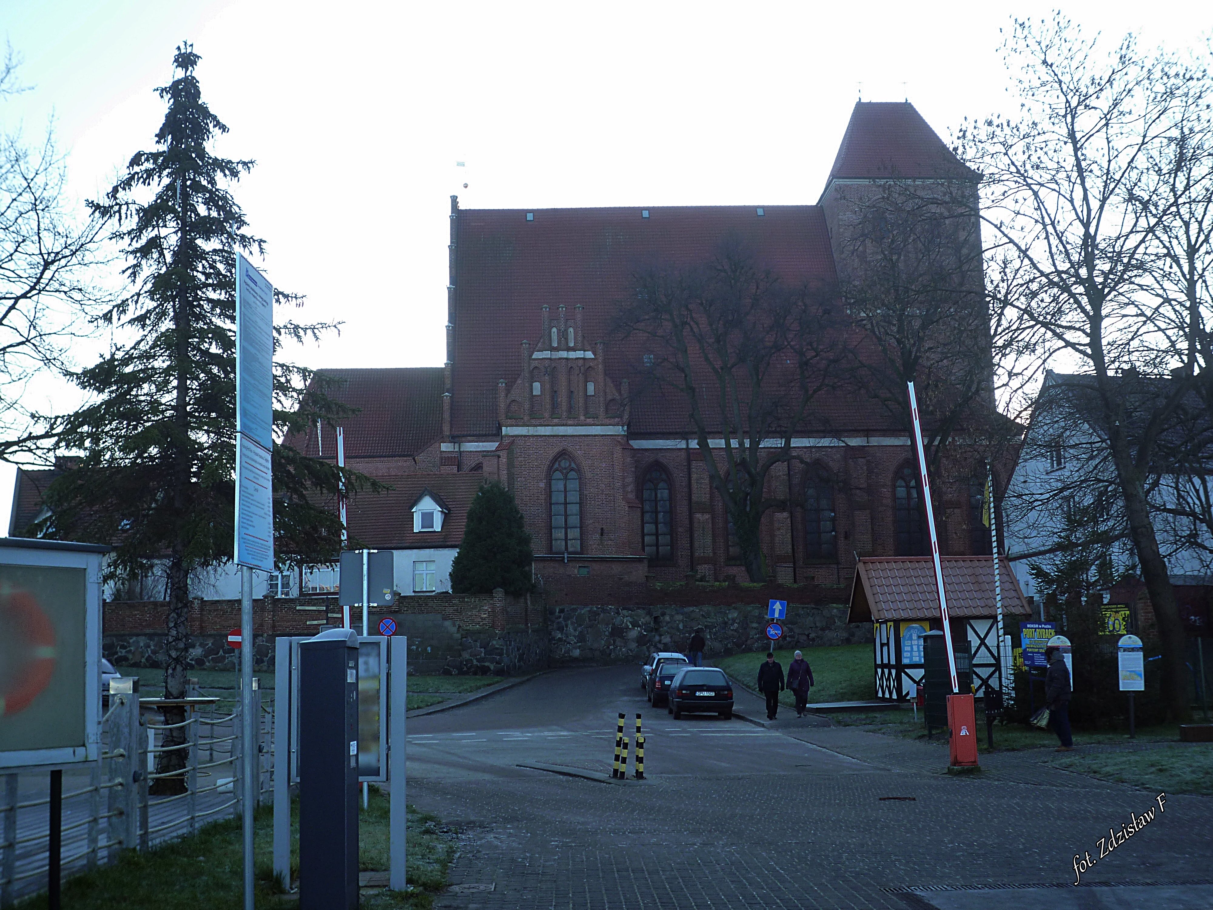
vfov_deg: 32.9
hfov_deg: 42.9
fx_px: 1542
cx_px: 606
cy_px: 455
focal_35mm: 44
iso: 125
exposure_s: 1/160
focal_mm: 7.8
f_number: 4.3
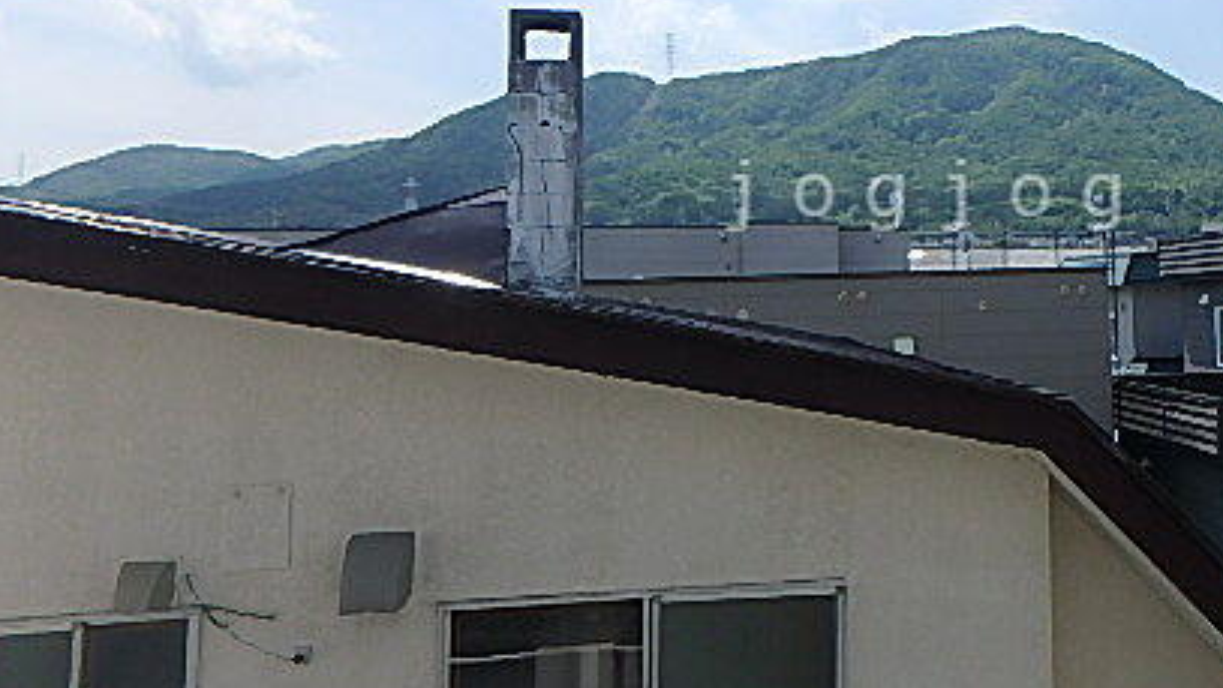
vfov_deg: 32.4
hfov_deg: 52.6
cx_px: 932
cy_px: 195
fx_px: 1168
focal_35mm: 36
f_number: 3.5
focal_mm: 3.7
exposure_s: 1/1600
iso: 125
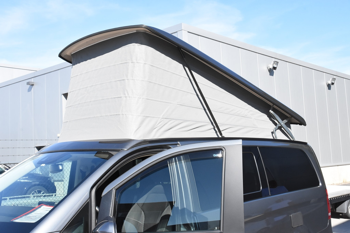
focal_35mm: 46
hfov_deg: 42.3
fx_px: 452
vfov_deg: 29.0
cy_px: 116
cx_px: 175
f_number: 14
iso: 1600
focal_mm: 31
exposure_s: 1/800
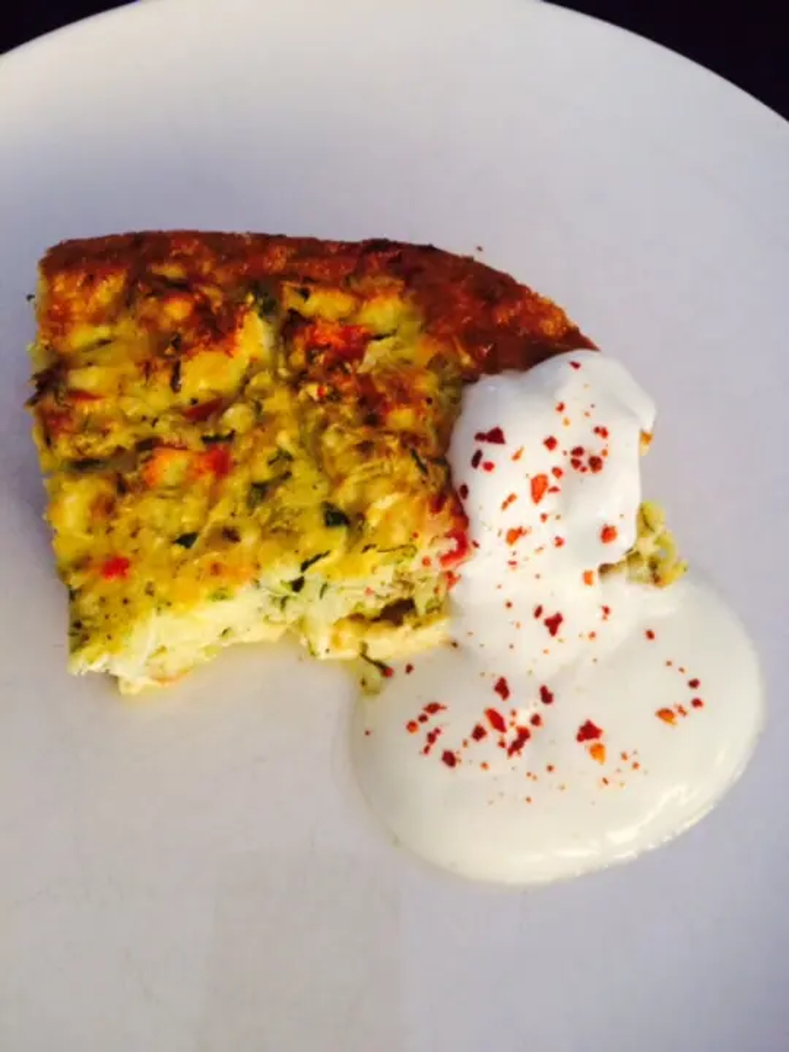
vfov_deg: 61.7
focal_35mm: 29
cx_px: 394
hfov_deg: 48.2
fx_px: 881
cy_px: 526
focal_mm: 4.15
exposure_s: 1/30
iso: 64
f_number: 2.2
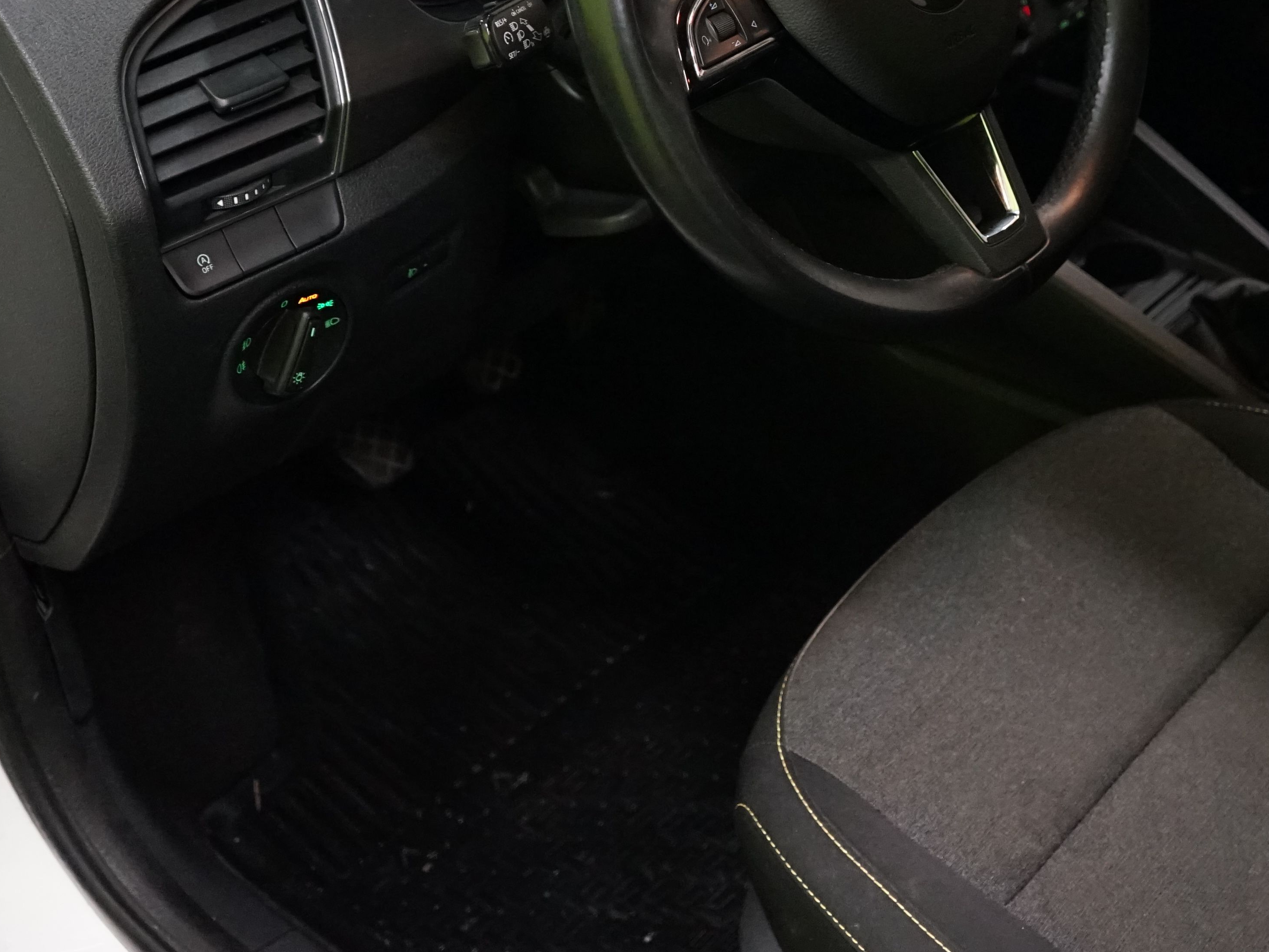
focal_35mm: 55
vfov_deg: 26.1
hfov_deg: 33.8
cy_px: 205
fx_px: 2016
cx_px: 1028
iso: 4000
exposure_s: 1/50
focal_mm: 28
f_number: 4
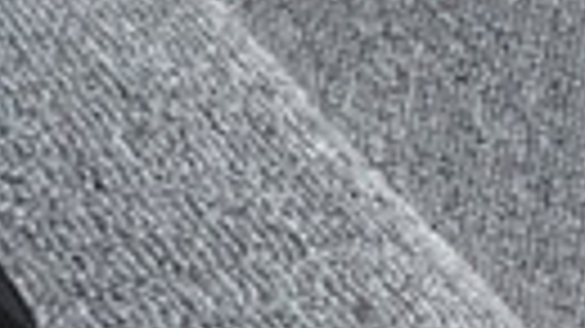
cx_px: -756
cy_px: 310
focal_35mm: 208
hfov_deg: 9.4
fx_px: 3225
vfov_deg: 5.8
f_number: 2.4
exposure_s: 1/405
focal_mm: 3.3
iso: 25
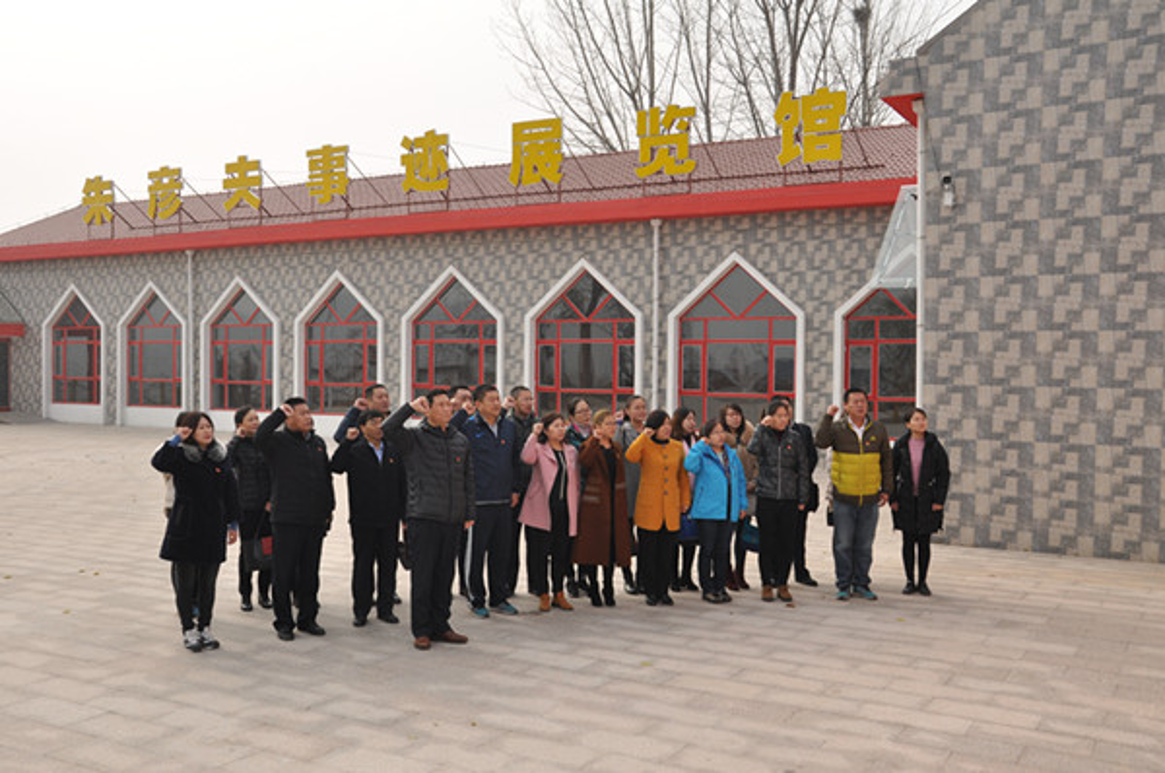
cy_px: 386
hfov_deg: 57.3
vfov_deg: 39.8
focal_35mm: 33
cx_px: 582
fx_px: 1066
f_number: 13
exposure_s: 1/200
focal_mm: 22
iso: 200
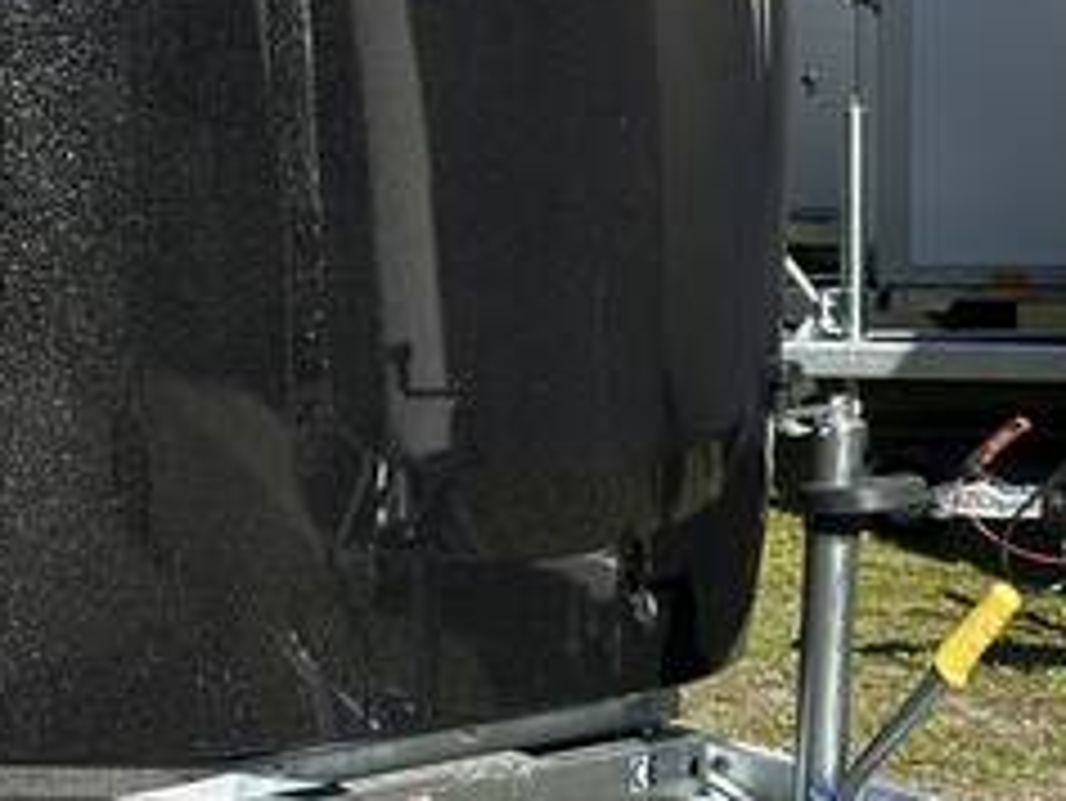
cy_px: 135
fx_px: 4991
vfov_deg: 9.1
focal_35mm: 162
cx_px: -315
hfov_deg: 11.9
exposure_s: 1/3731
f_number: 1.78
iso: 80
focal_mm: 6.86
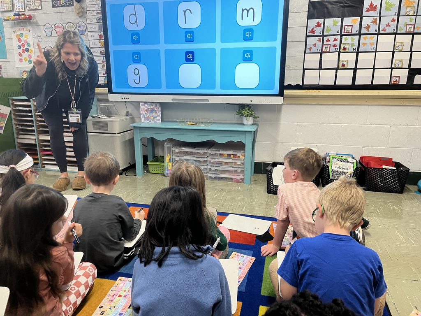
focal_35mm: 26
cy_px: 158
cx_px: 210
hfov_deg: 67.3
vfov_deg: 53.1
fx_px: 316
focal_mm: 5.1
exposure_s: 1/60
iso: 160
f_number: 1.6
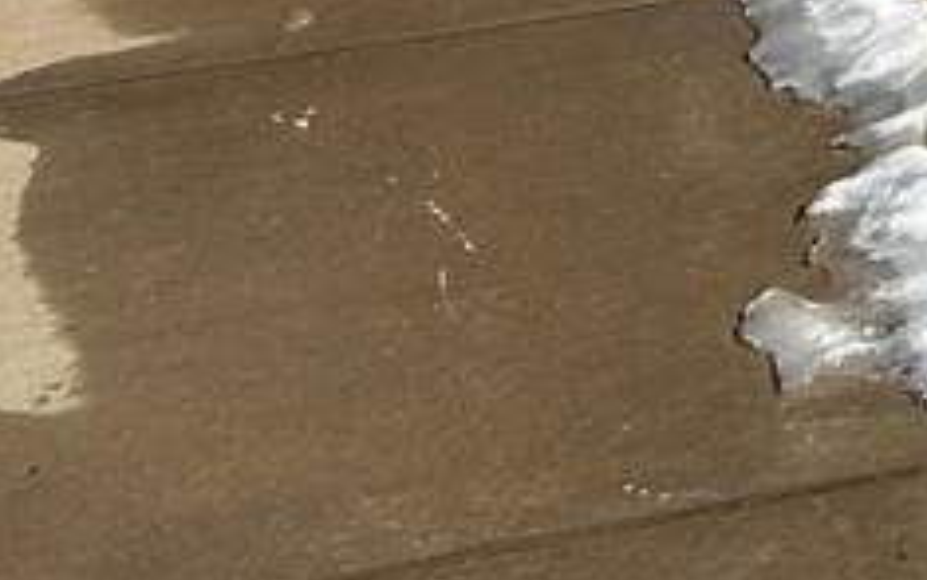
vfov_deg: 7.7
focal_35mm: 150
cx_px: 1633
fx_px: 3790
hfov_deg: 12.8
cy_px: -1117
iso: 50
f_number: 1.5
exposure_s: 1/4831
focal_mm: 5.7
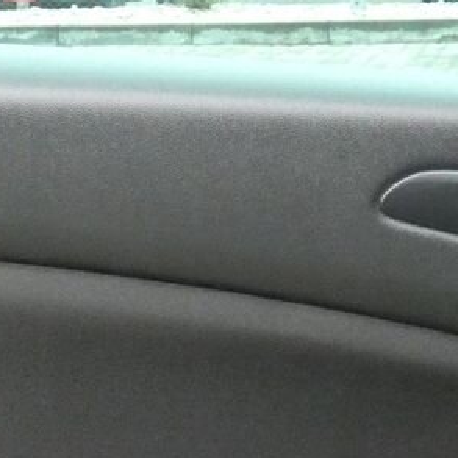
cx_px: 258
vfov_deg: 12.8
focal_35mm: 133
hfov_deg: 13.1
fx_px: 1991
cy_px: 539
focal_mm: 7.8
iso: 1600
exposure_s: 1/80
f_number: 5.6
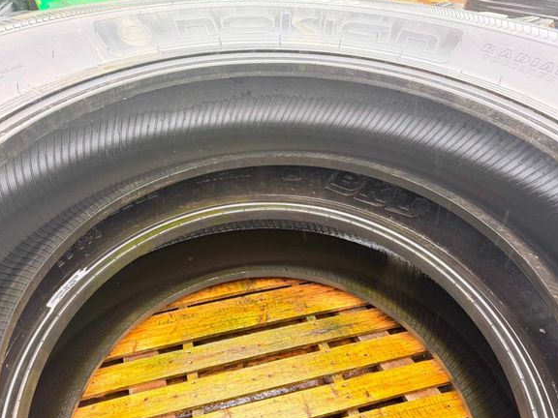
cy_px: 214
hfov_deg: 69.4
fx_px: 403
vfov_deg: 54.9
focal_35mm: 25
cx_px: 272
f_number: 1.78
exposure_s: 1/60
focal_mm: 6.76
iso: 500
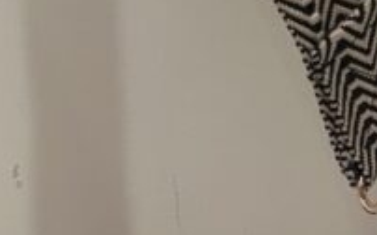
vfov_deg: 10.2
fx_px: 1119
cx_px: -21
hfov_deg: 18.5
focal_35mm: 109
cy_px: 586
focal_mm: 5.1
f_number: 1.6
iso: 200
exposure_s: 1/50
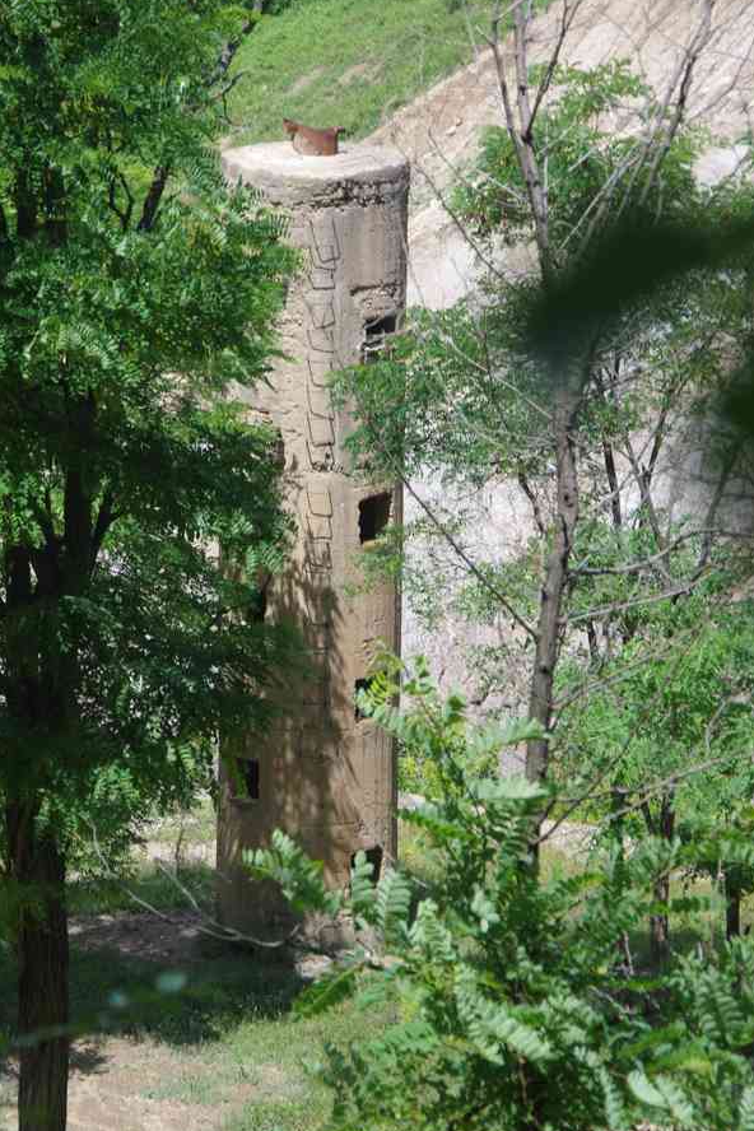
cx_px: 340
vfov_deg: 28.1
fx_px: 2262
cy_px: 558
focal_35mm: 72
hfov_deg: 18.9
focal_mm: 42.5
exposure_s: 1/80
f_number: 8
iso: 200
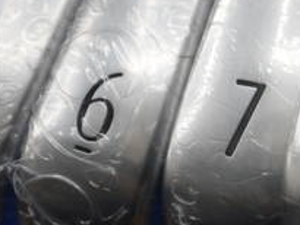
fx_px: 2272
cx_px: 319
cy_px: 110
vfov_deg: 5.7
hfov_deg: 7.5
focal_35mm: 262
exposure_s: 1/80
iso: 320
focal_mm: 42
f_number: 5.6
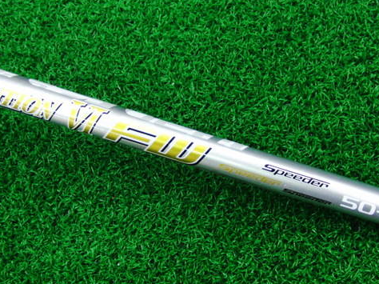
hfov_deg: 38.2
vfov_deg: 29.1
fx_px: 547
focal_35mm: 50
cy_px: 138
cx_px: 197
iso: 400
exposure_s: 1/40
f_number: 3.6
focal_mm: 6.42
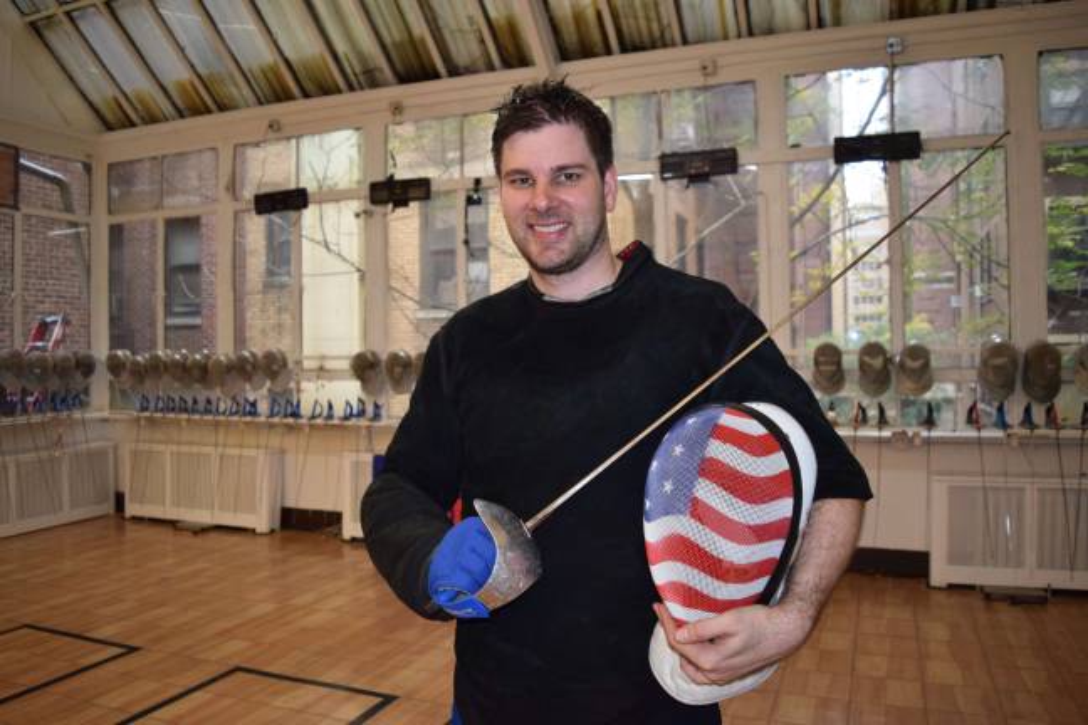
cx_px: 544
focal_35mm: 27
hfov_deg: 67.4
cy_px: 362
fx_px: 816
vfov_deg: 47.9
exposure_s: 1/200
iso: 800
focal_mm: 18
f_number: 3.5
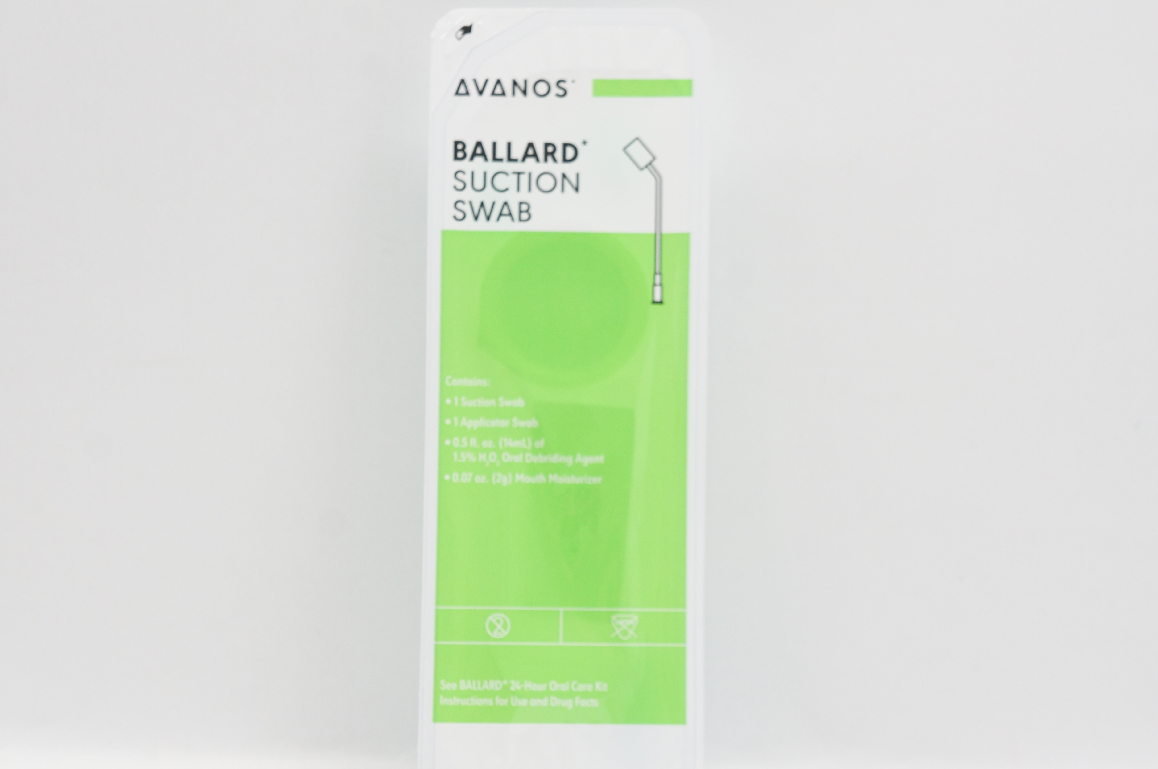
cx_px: 579
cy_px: 384
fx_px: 2651
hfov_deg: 24.6
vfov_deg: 16.5
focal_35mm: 82
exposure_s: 1/125
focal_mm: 55
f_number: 6.3
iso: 800
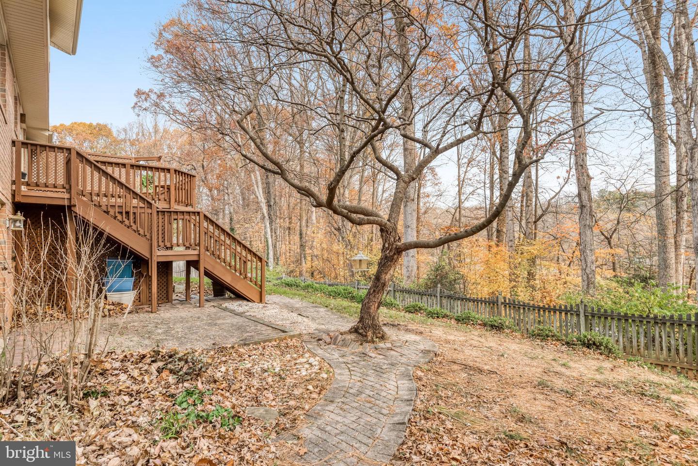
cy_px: 233
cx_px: 349
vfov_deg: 64.6
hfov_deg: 86.9
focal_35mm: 19
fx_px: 368
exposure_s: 1/250
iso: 400
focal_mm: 19
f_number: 8
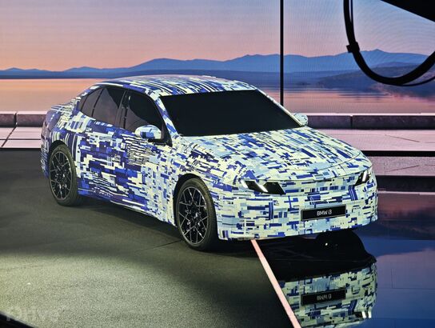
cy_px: 164
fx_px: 1259
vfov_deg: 14.8
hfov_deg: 19.6
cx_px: 218
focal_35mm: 100
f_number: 2.6
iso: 320
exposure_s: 1/100
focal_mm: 25.1
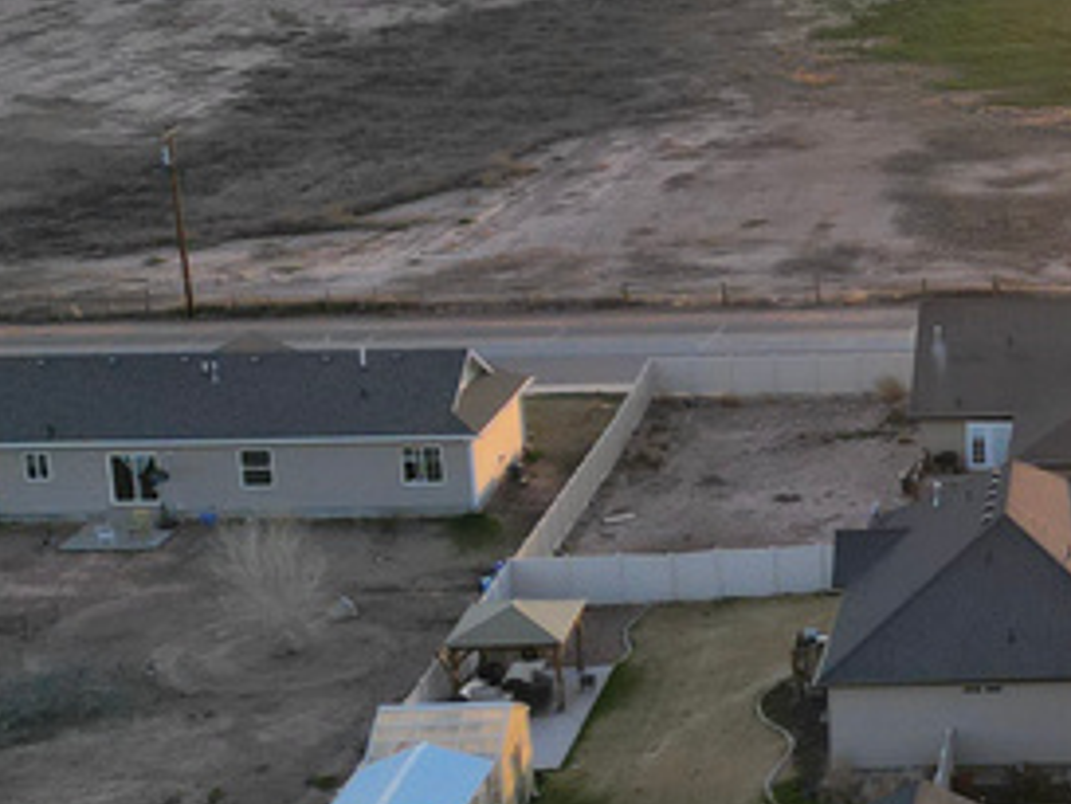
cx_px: 1275
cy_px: 451
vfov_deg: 16.4
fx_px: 2786
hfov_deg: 20.4
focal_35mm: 90
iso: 110
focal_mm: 6.72
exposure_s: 1/1000
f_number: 1.7
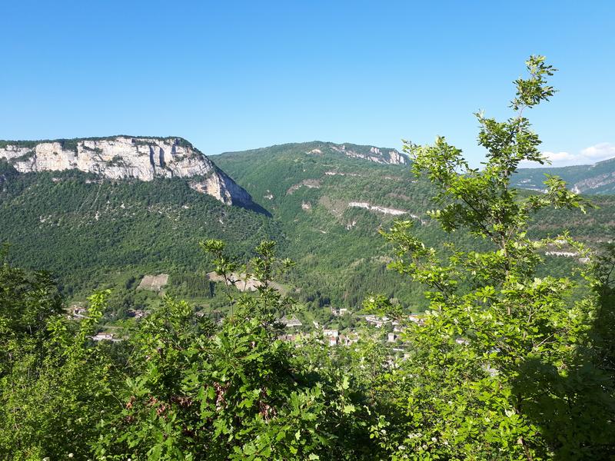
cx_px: 308
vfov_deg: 51.4
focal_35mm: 27
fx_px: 480
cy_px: 230
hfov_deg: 65.3
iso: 40
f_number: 1.9
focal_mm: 3.6
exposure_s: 1/747
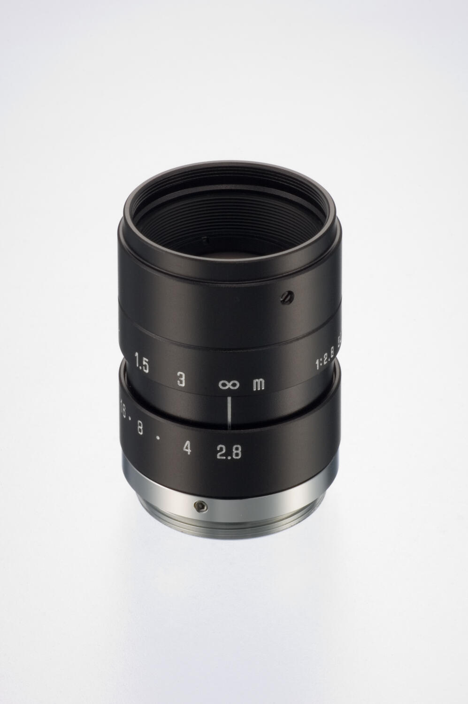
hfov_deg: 10.1
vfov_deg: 15.2
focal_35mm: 135
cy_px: 352
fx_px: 2638
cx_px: 234
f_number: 32
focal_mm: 90
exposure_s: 1/250
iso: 200
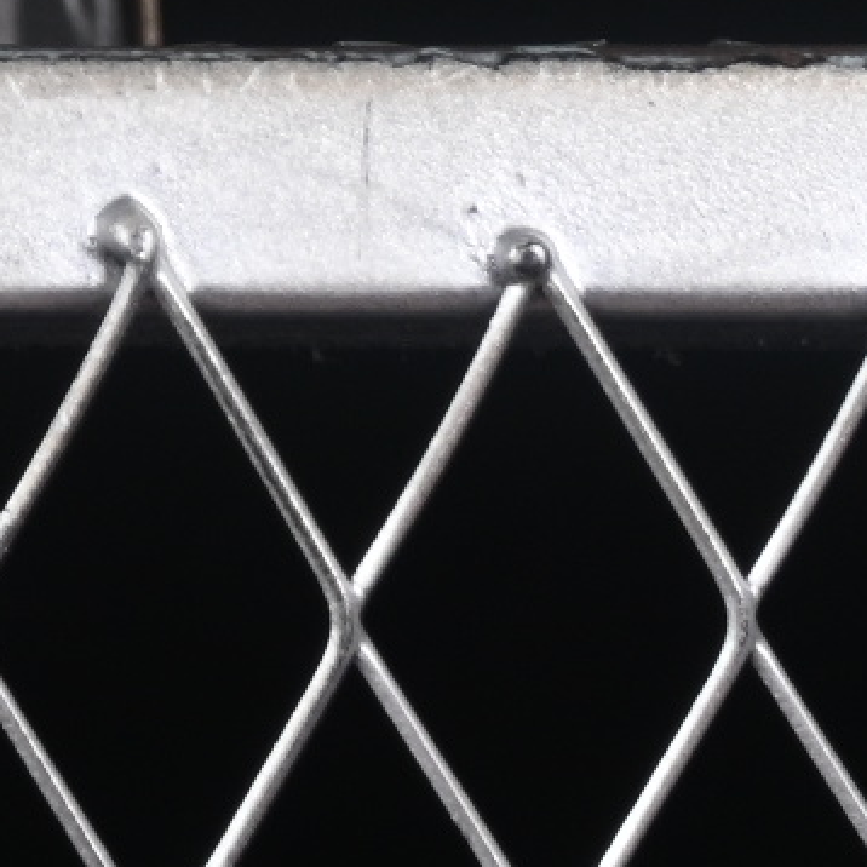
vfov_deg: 3.5
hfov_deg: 3.4
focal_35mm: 496
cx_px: -2393
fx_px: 14055
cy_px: -1315
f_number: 7.1
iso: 160
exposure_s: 1/80
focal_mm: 50
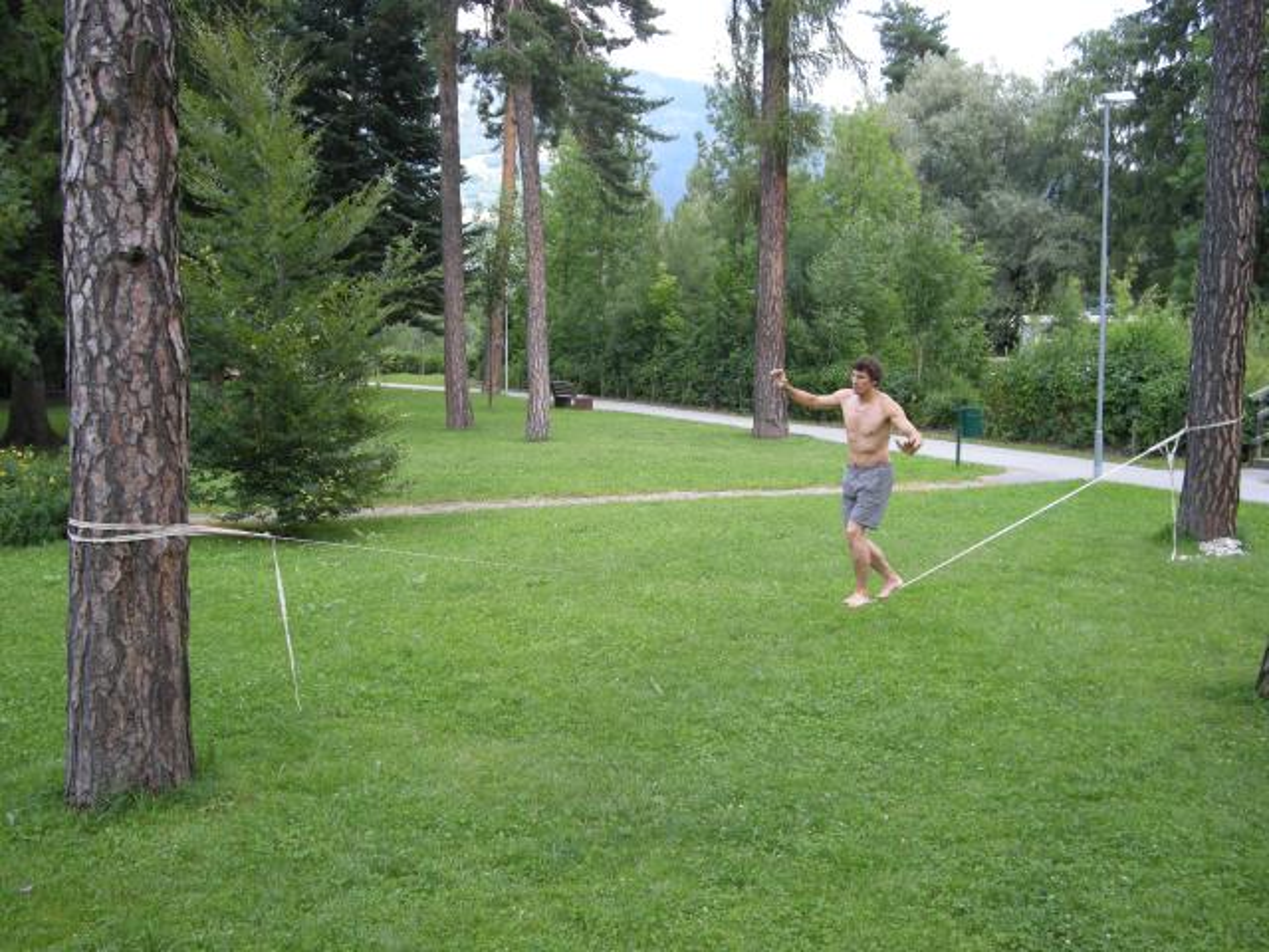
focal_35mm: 37
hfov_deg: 50.1
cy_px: 476
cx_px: 634
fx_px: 1356
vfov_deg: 38.7
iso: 64
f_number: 2.8
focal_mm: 7.9
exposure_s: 1/145
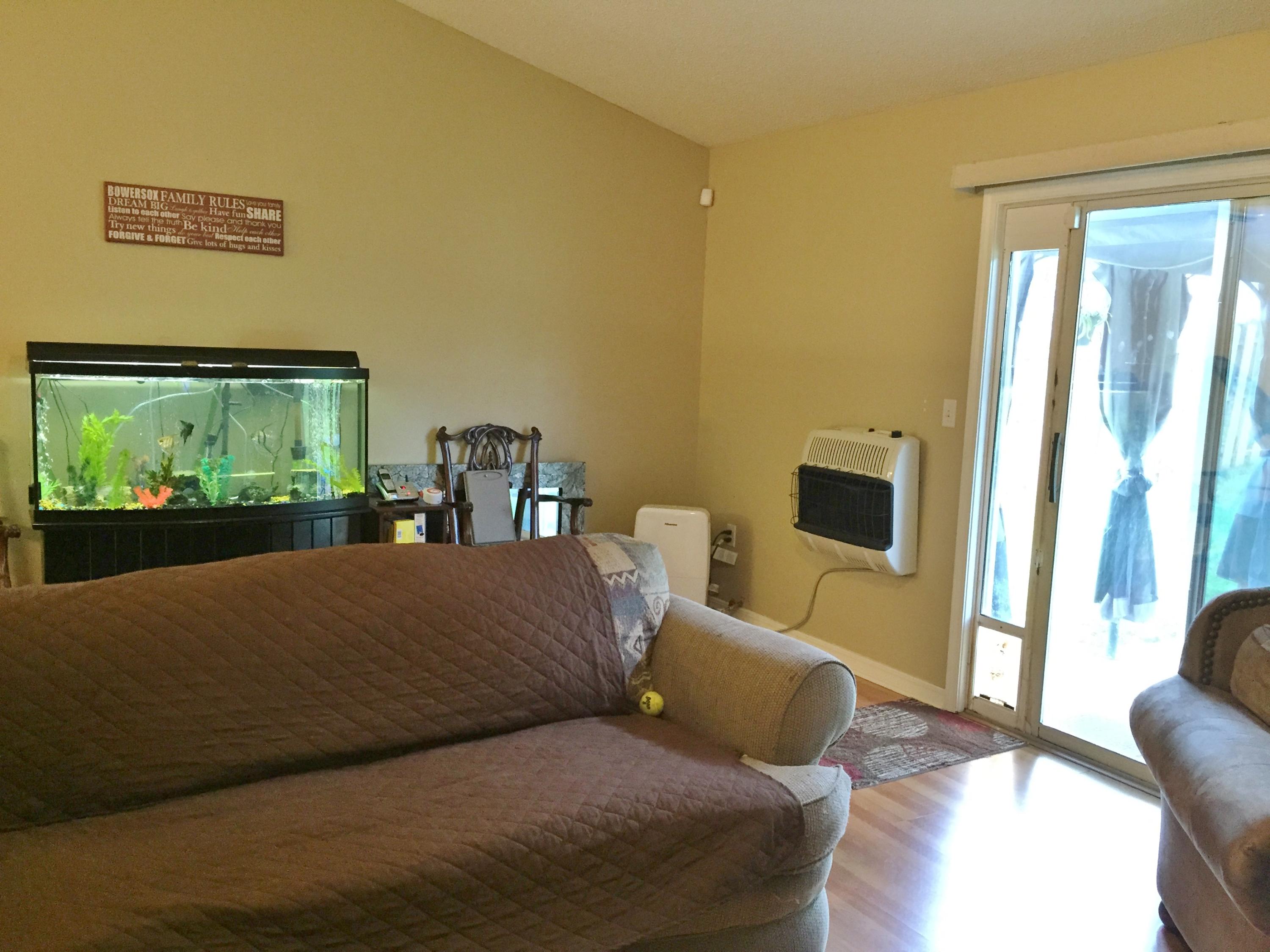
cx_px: 635
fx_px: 1064
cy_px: 476
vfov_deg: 48.2
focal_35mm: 29
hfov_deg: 61.7
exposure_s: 1/30
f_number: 2.2
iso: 200
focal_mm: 4.15
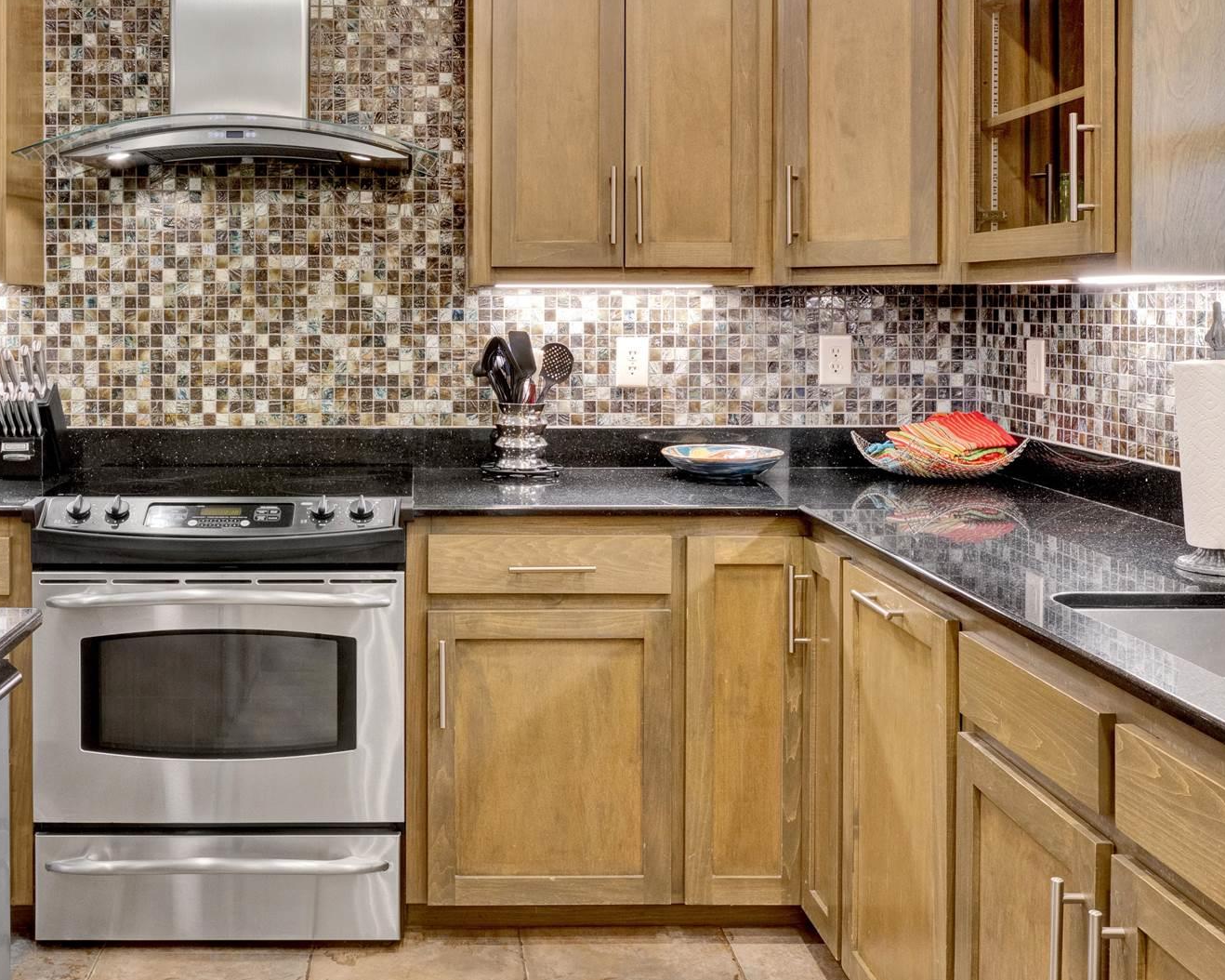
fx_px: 1308
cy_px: 310
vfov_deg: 40.4
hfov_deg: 49.4
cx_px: 418
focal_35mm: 36
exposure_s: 1/5
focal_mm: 16.5
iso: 400
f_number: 11
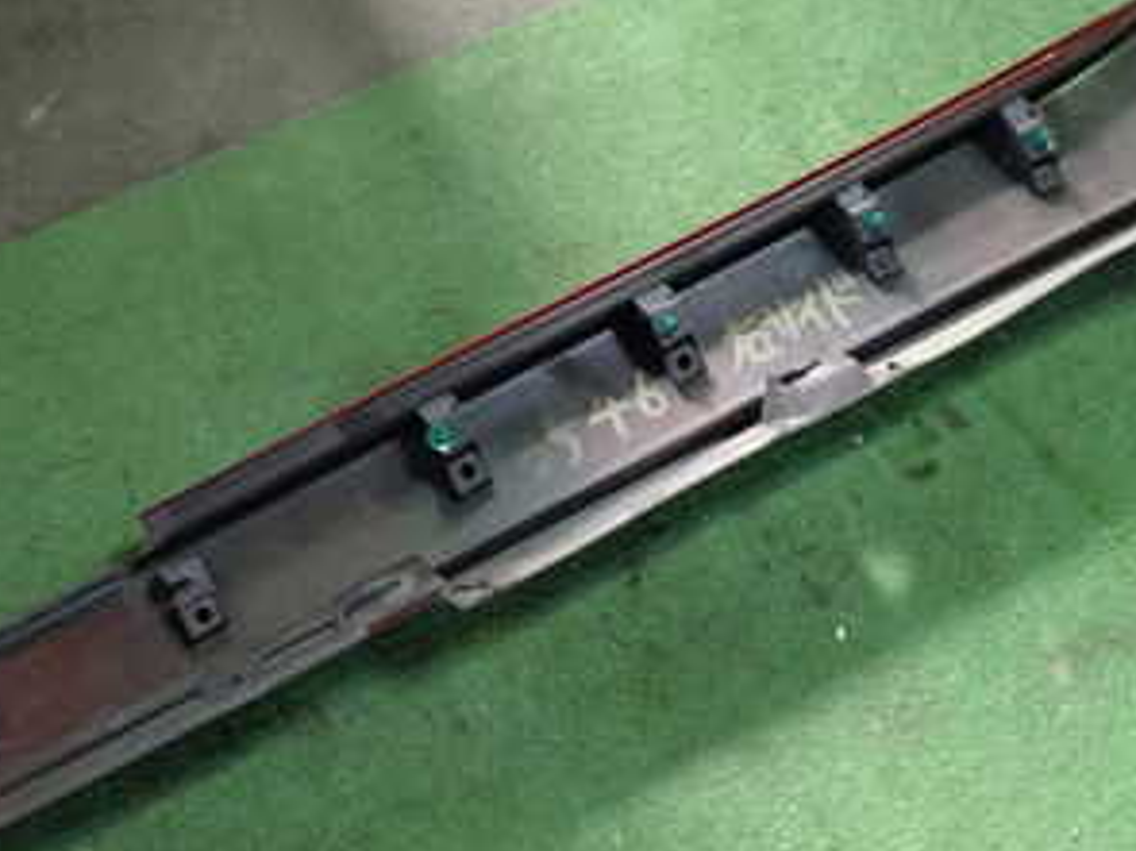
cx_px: 539
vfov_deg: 24.0
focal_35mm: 61
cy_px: 431
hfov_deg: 31.7
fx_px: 2001
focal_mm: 5.4
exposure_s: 1/30
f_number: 2.3
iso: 250
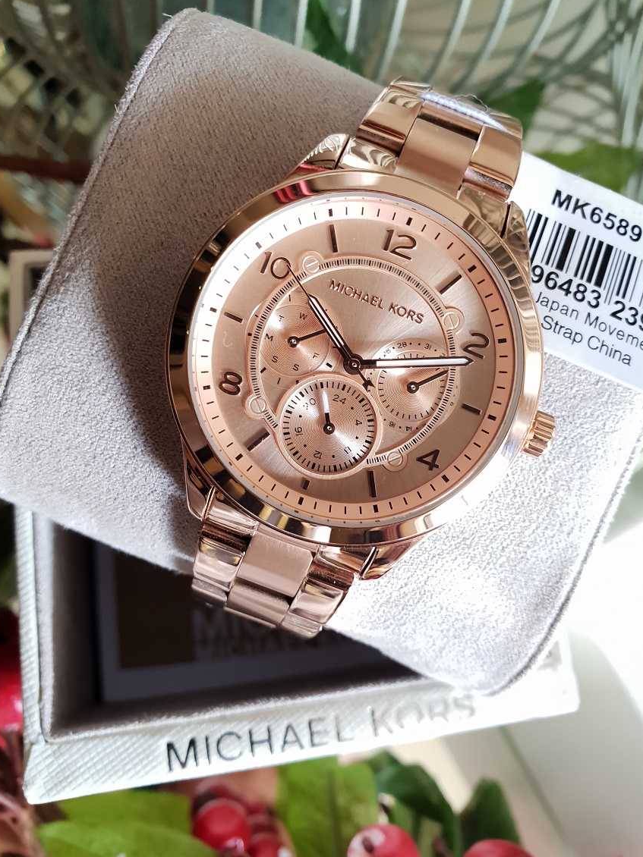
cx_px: 326
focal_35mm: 27
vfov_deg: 65.3
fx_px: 669
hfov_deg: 51.3
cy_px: 440
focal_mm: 4.3
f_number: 2.4
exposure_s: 1/40
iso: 250
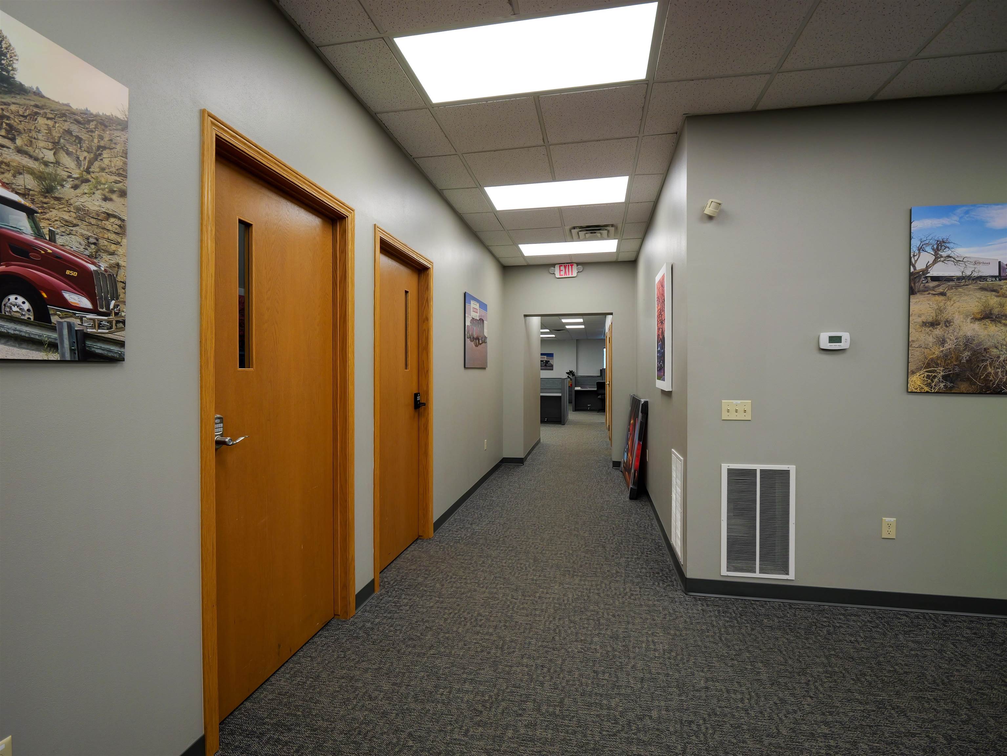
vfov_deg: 78.1
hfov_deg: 94.5
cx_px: 504
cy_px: 378
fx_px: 466
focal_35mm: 16
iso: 200
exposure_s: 1/60
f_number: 2.8
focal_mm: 8
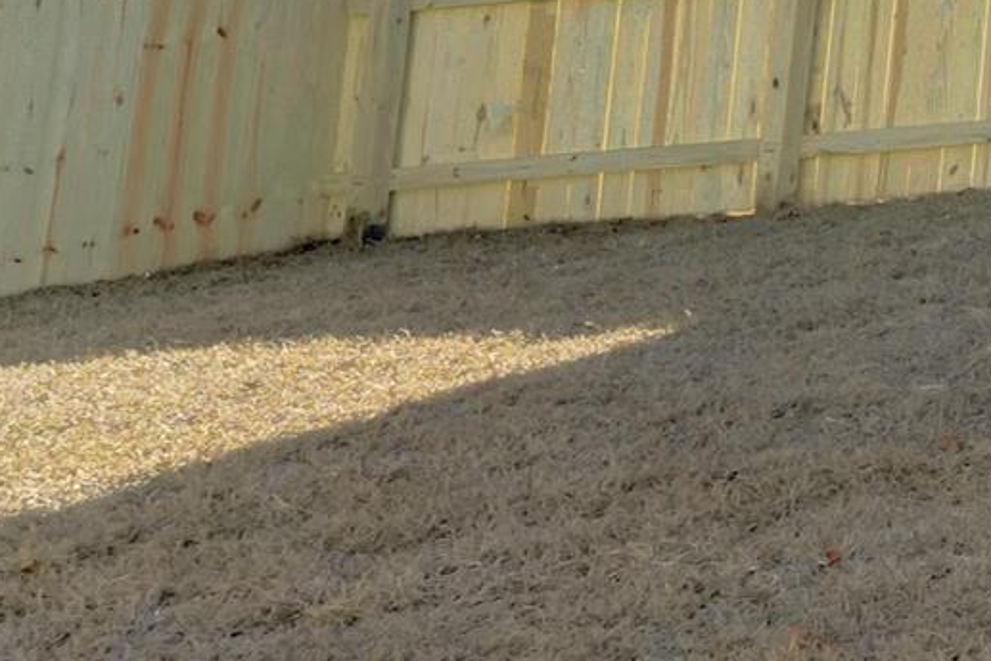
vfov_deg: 13.5
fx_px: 2616
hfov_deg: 12.2
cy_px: -345
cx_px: 2812
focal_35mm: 95
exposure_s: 1/1250
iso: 800
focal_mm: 16
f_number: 6.3
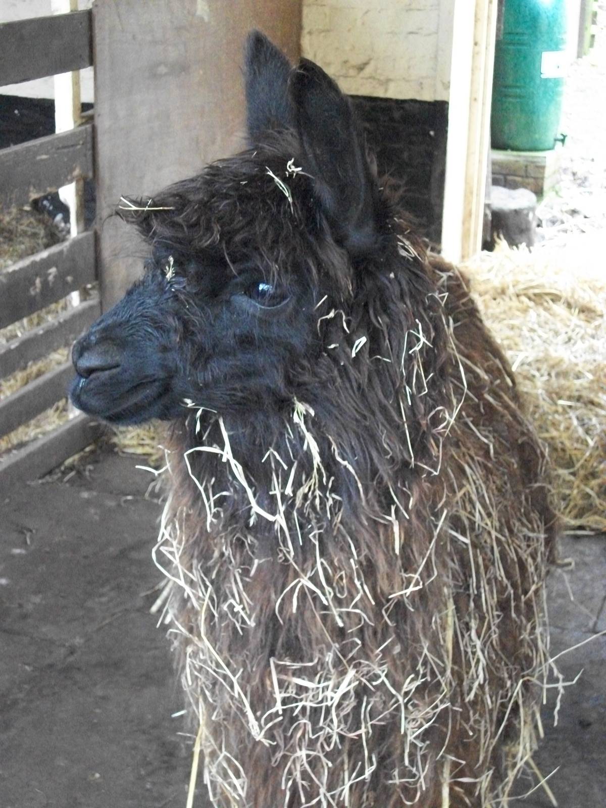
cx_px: 303
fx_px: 1447
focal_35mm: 62
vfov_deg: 31.2
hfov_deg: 23.7
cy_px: 404
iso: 800
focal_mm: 11
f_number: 4.1
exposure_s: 1/40
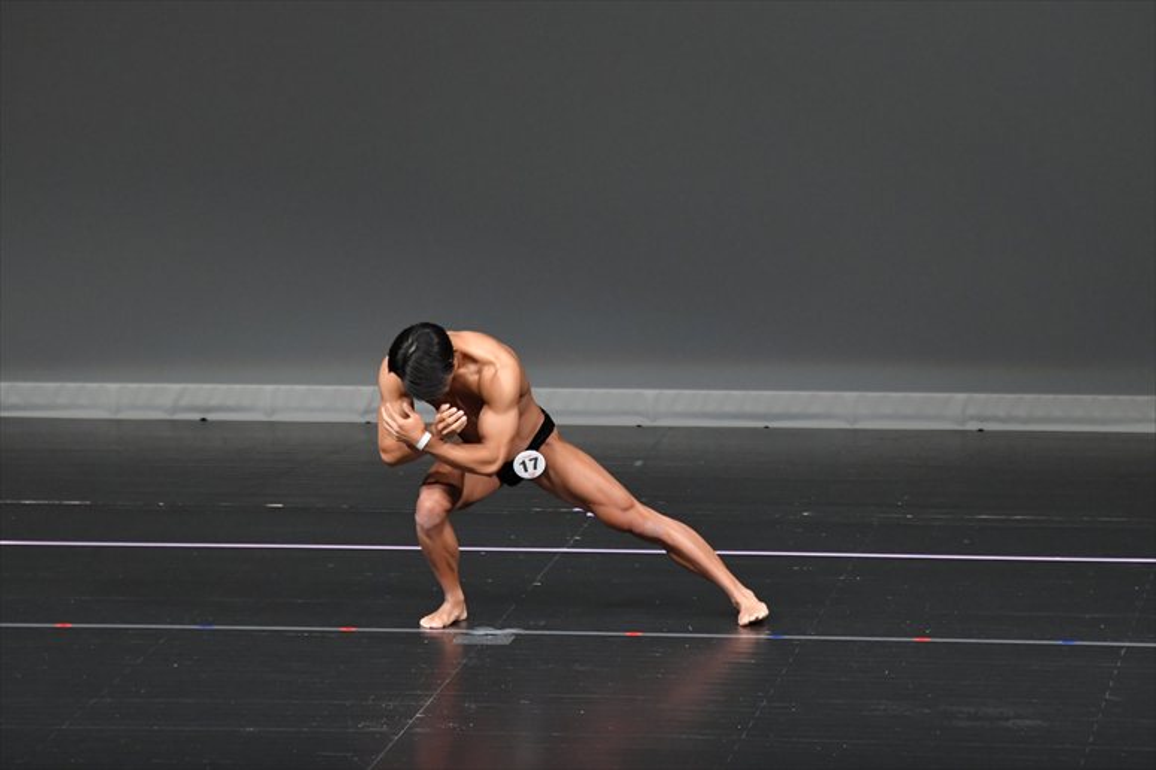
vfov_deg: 4.8
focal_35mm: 285
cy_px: 385
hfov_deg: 7.2
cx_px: 578
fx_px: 9147
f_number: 5.6
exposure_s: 1/400
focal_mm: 190
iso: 4000
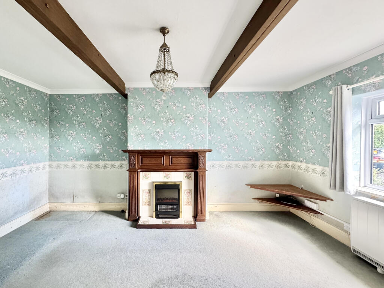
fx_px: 155
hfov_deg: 102.1
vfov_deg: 85.7
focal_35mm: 14
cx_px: 192
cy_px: 144
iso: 320
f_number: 2.2
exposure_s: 1/99
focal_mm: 2.22
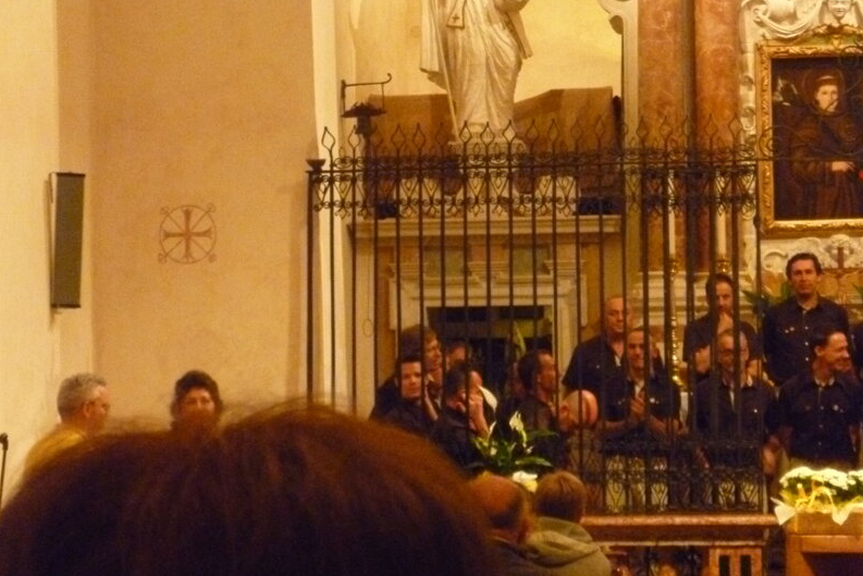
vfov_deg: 12.9
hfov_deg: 19.3
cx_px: 430
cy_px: 287
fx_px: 2541
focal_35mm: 106
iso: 1600
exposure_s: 1/15
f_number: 5.6
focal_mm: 18
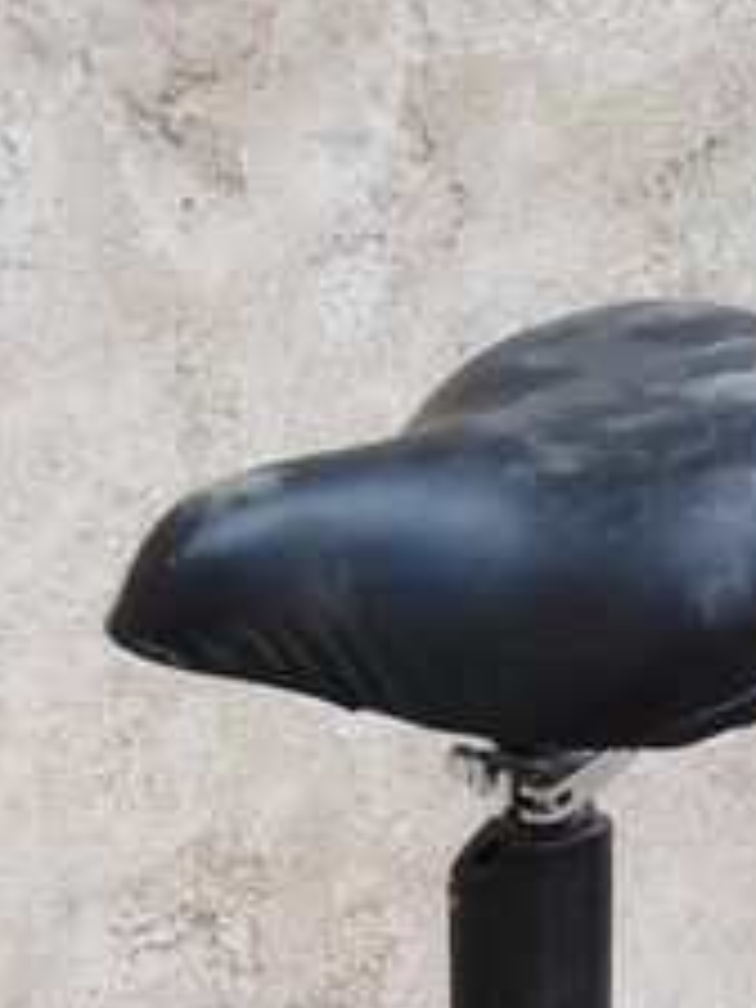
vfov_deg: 15.3
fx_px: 3378
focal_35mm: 116
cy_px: 1656
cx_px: -225
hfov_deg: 12.4
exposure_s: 1/225
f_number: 2.2
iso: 100
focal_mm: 3.46
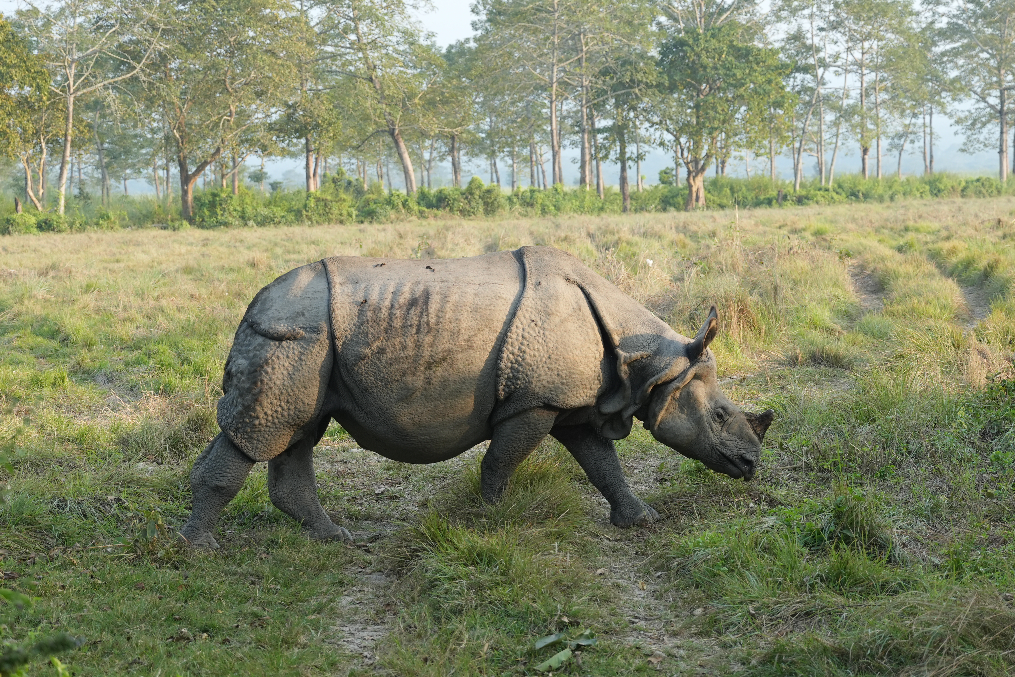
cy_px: 338
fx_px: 2876
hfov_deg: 20.0
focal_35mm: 102
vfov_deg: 13.4
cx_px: 508
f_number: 4
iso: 500
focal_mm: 68
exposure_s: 1/500
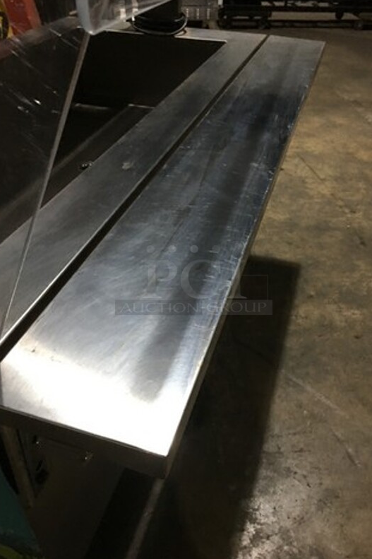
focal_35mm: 31
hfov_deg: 42.3
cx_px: 194
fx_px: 481
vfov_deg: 60.3
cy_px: 278
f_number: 2.2
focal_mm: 4.15
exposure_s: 1/15
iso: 100
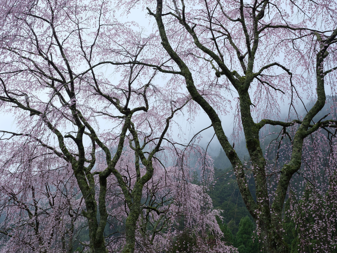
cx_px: 168
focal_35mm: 37
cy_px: 126
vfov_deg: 38.7
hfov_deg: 50.1
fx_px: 360
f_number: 16
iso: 400
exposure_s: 1/26
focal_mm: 47.3
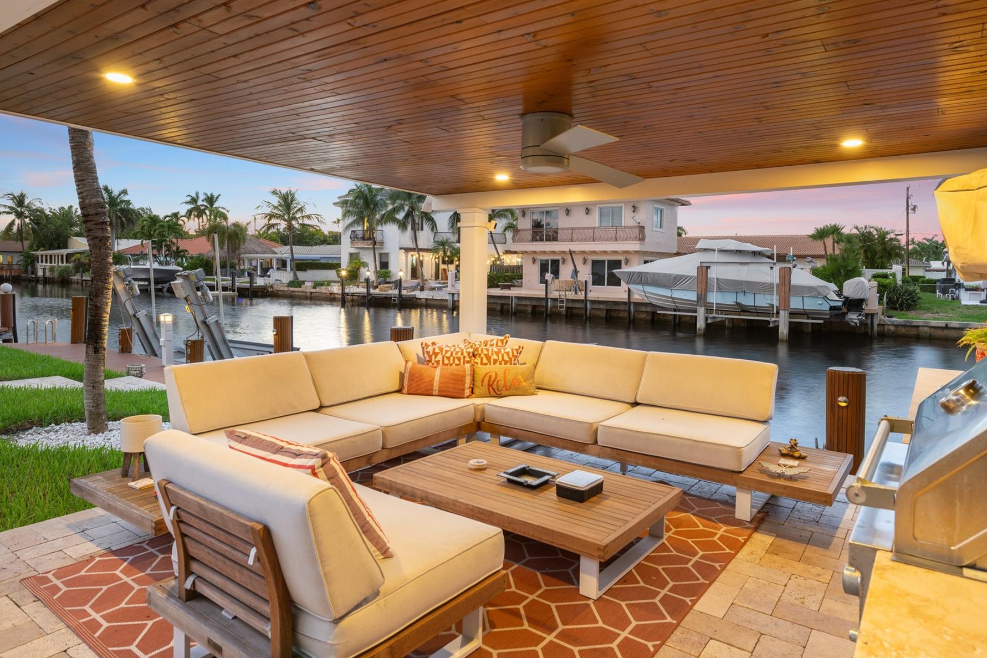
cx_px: 493
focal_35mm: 23
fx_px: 630
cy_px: 287
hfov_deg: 76.1
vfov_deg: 54.9
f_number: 7.1
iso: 250
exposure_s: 2
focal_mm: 20
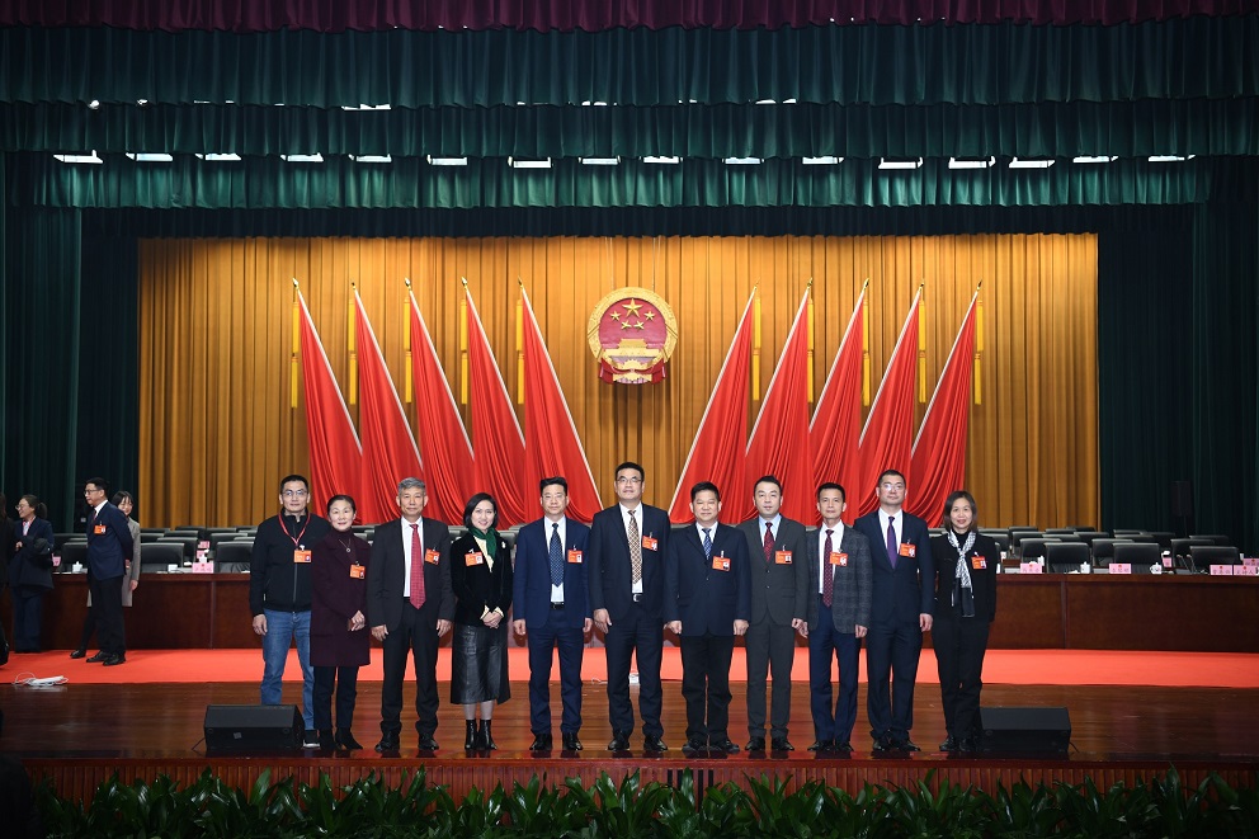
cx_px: 630
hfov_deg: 43.6
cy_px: 420
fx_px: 1573
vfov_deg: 29.9
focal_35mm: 45
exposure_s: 1/320
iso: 800
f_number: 2.8
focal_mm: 45
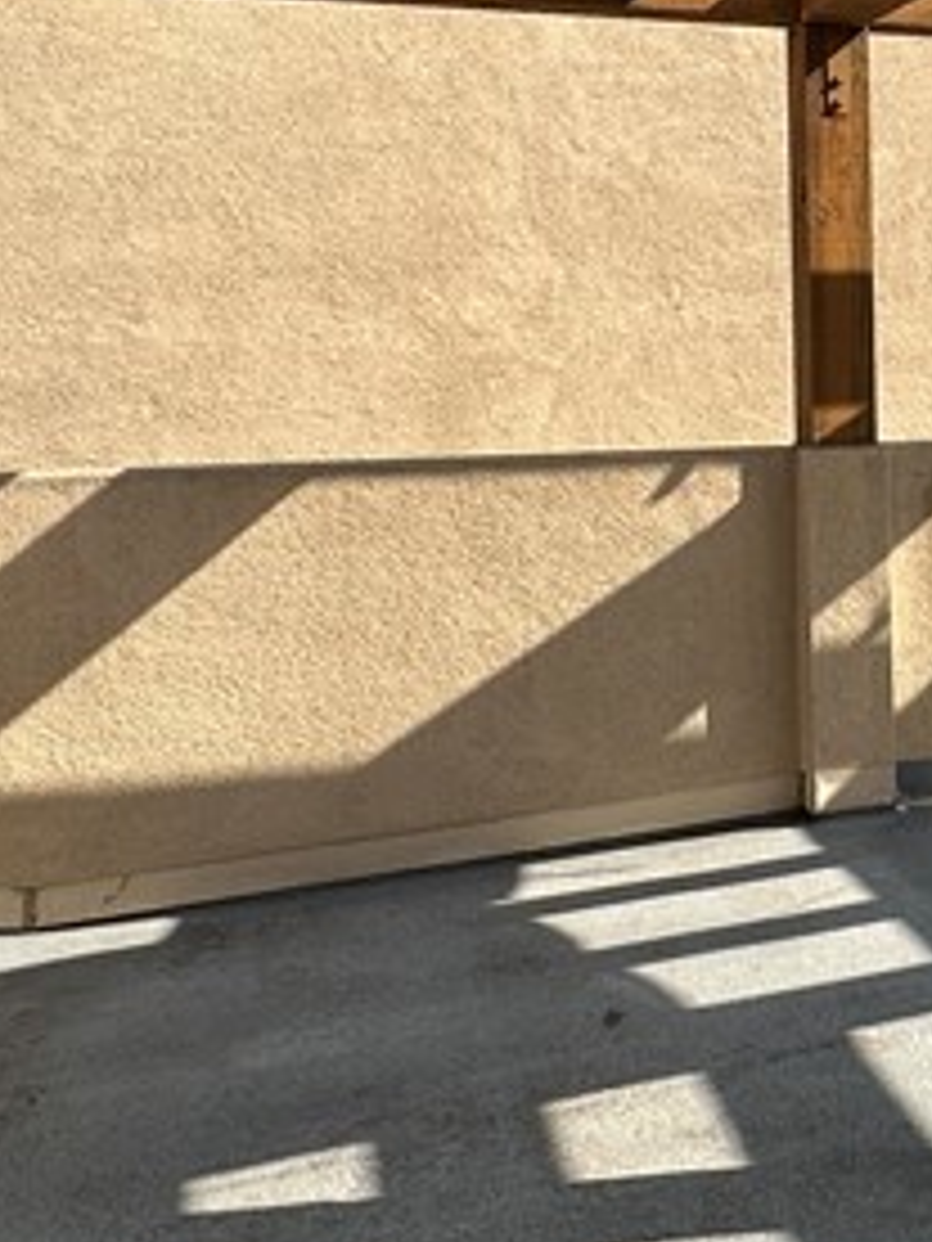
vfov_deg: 36.5
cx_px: 1126
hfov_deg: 25.2
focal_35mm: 52
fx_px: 1867
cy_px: 436
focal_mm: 2.22
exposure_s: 1/1416
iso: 40
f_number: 2.2
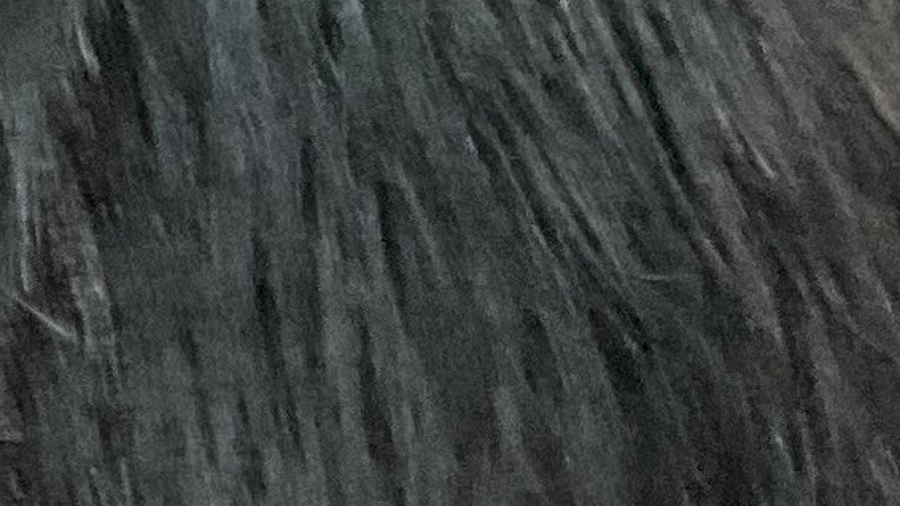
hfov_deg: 8.7
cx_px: -1269
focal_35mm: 225
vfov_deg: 4.8
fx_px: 5368
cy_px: 2162
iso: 125
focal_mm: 3
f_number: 1.8
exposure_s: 1/60
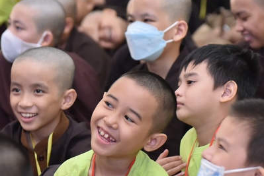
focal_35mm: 166
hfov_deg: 12.4
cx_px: 109
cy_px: 134
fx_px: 1219
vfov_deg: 8.3
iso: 3200
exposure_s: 1/160
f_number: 5
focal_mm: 102
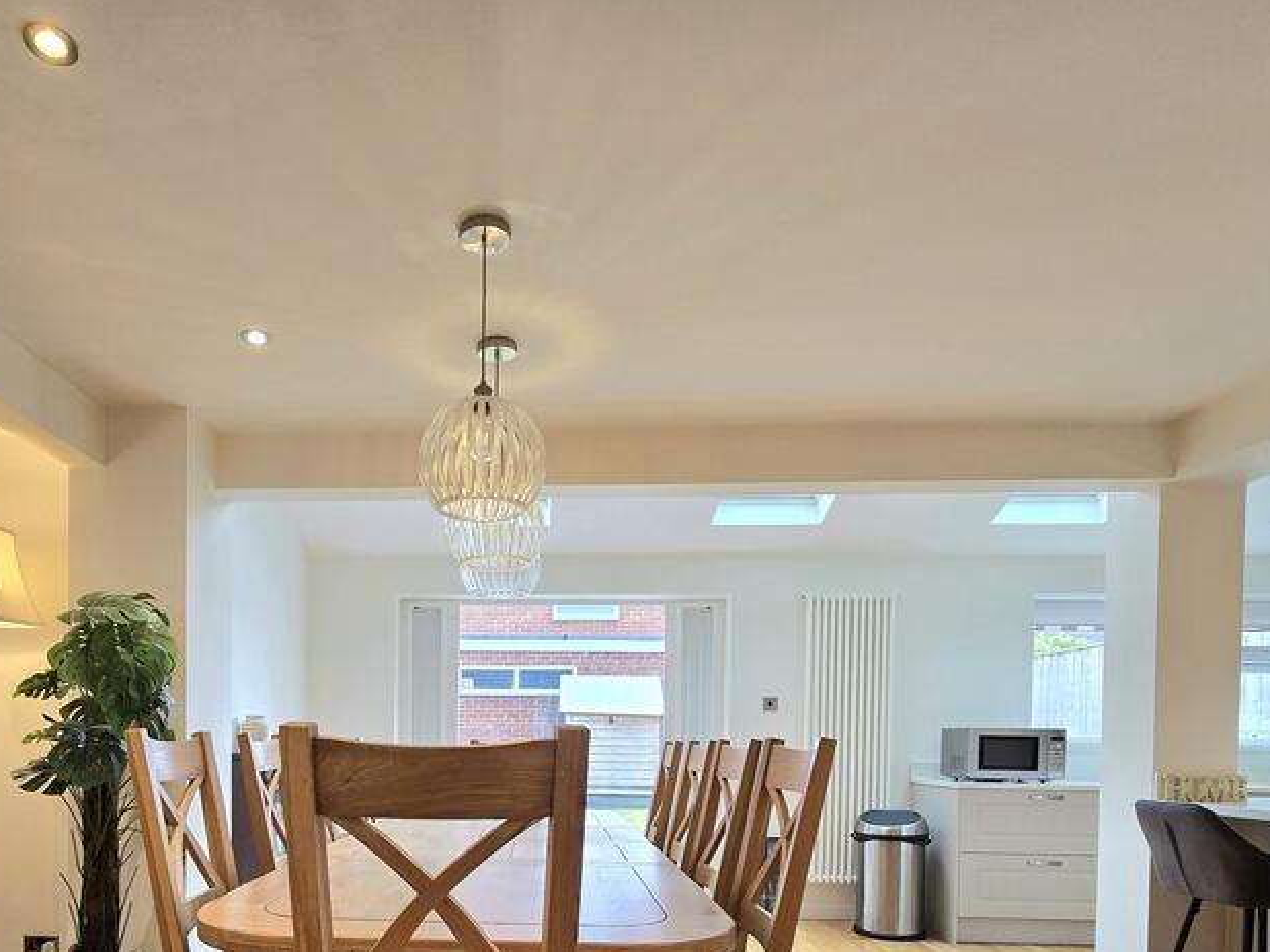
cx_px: 472
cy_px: 747
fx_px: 770
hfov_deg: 77.5
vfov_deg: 59.0
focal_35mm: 21
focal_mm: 2.2
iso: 80
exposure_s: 1/50.3
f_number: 2.2
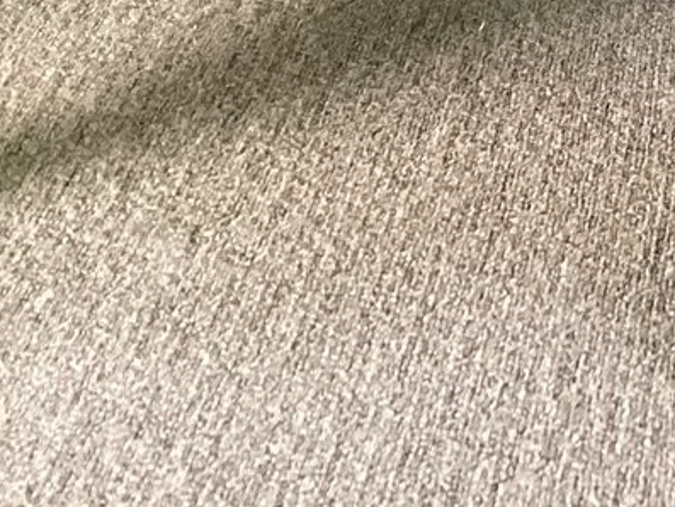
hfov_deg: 15.5
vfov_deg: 11.7
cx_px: 970
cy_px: -392
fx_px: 2302
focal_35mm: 118
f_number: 2.4
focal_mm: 3.3
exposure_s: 1/50
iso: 200
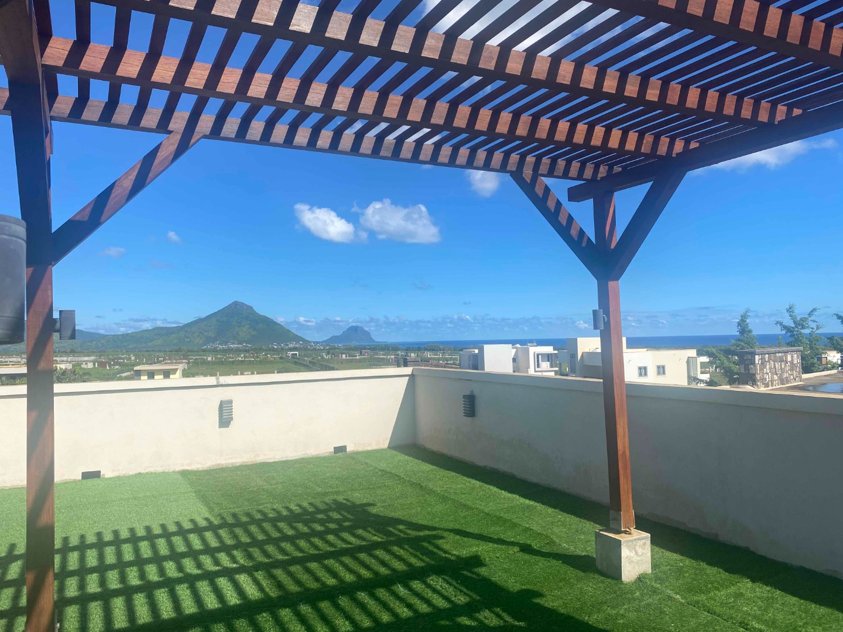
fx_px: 633
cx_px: 422
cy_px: 316
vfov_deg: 53.1
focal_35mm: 26
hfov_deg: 67.3
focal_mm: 4.25
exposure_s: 1/3497
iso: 32
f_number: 1.8
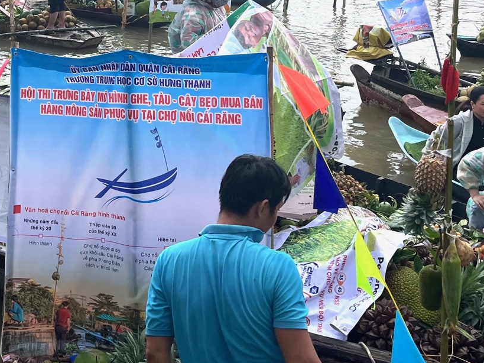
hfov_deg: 29.8
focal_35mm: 64
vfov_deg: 22.2
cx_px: 124
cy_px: 11
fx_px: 895
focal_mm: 5.1
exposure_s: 1/1497
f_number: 1.6
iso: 50
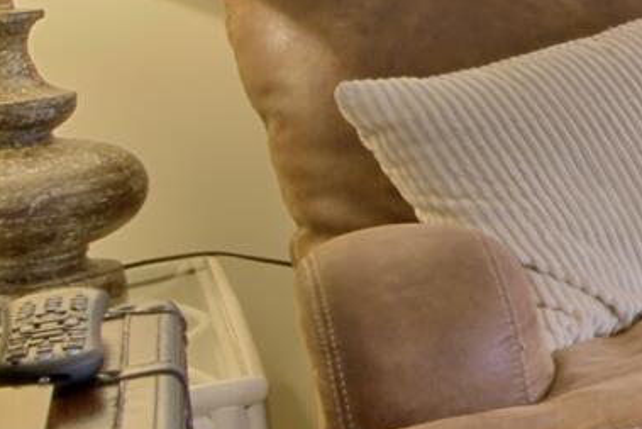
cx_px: 1858
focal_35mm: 103
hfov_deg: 11.8
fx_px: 1837
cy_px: -54
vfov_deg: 13.0
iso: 200
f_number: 19
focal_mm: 13
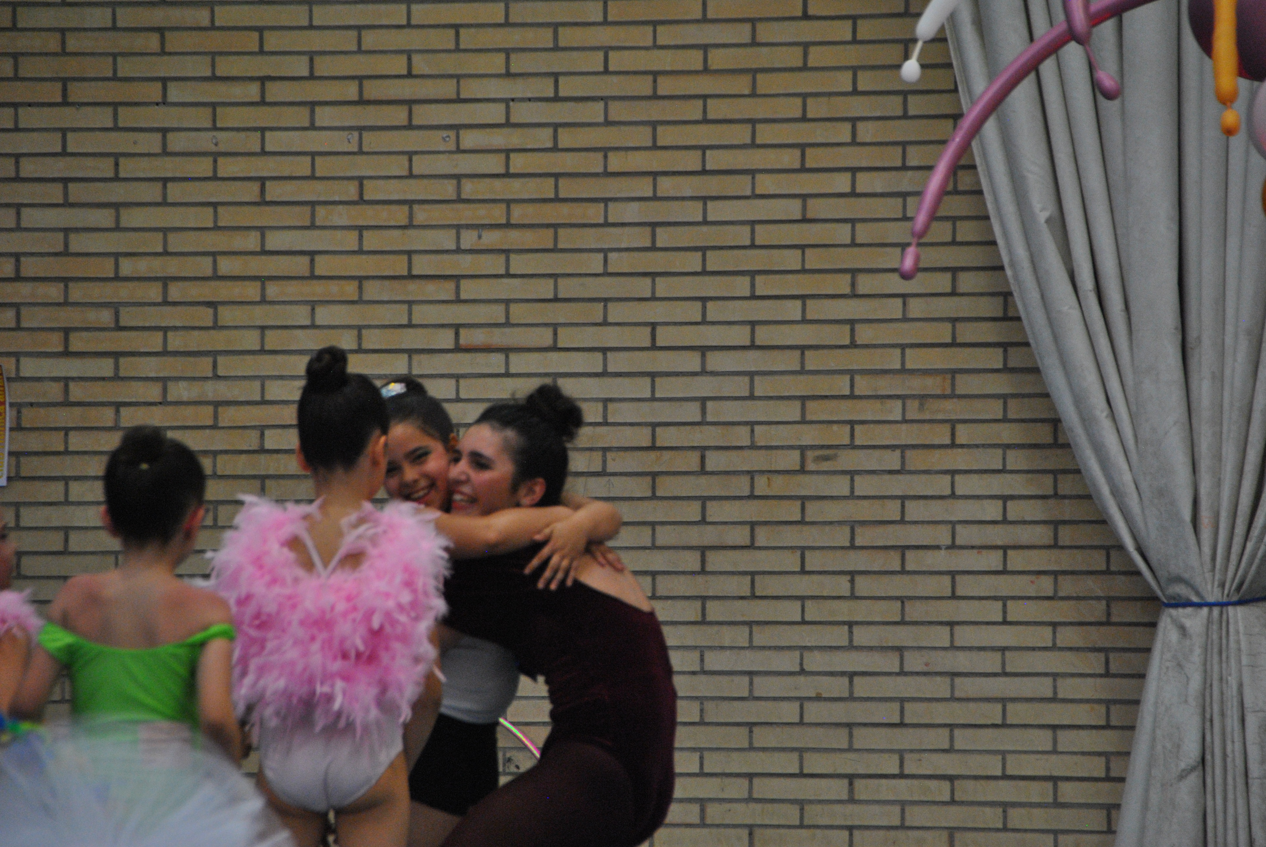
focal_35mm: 300
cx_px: 633
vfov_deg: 4.6
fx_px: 10563
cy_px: 424
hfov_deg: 6.9
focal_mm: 200
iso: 800
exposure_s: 1/125
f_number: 6.3
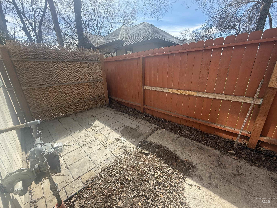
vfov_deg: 85.7
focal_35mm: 14
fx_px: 112
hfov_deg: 102.1
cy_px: 104
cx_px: 138
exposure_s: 1/506
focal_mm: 2.22
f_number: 2.2
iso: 50
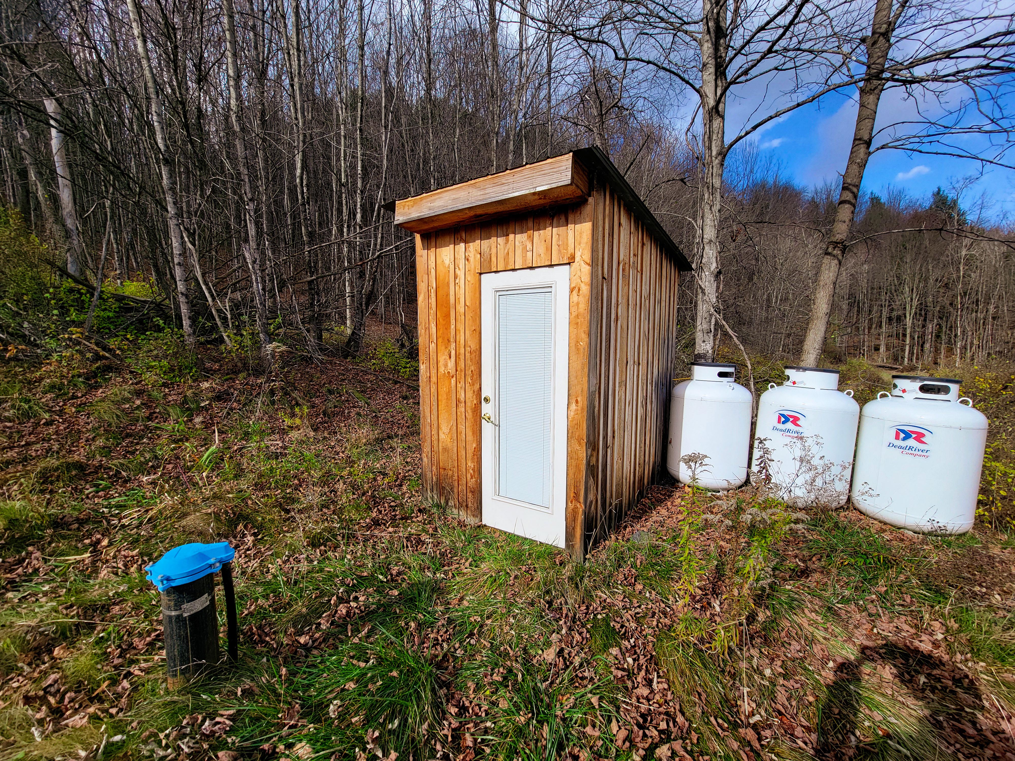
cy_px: 380
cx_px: 508
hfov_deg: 106.2
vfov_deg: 89.9
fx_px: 381
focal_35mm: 13
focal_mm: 2.2
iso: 50
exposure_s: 1/1100
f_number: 2.2
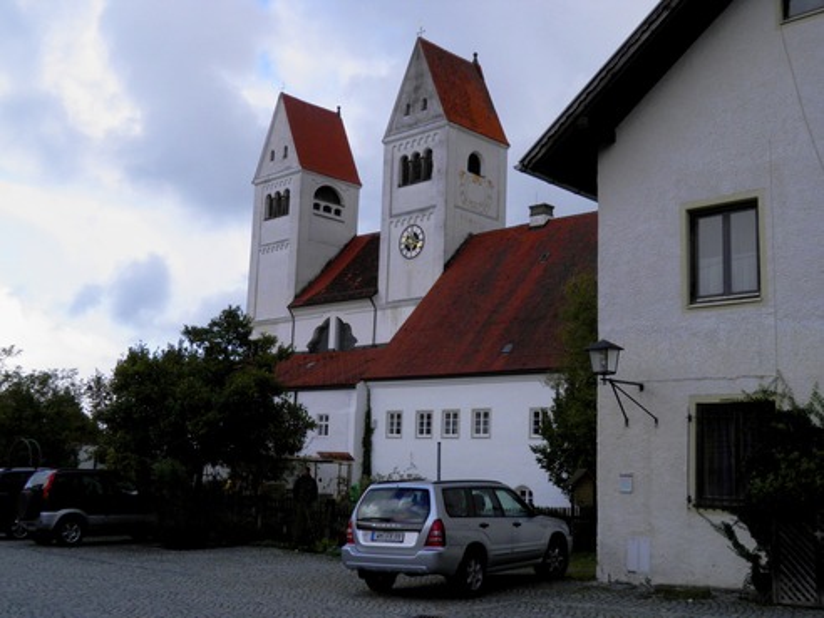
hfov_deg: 47.9
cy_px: 309
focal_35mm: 39
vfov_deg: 36.8
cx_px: 412
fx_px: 928
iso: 100
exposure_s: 1/250
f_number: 5.7
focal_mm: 7.1
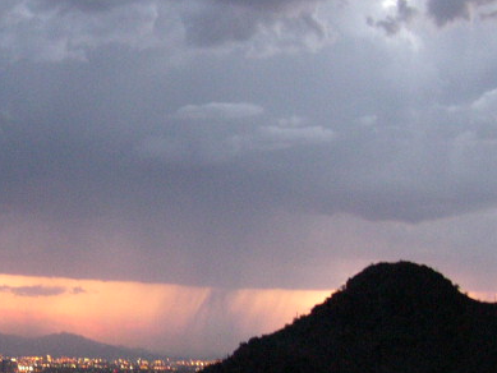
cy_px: 273
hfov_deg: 18.6
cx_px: -95
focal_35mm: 100
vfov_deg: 14.7
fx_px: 1436
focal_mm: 8
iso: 400
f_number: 2.8
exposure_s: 1/7.7
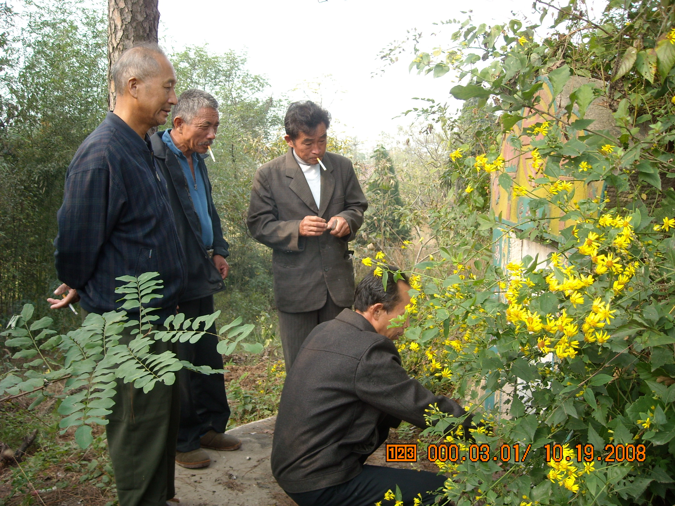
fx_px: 682
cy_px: 253
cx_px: 338
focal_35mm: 35
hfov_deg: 52.6
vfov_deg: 40.7
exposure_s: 1/129
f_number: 2.8
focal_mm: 5.7
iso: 64
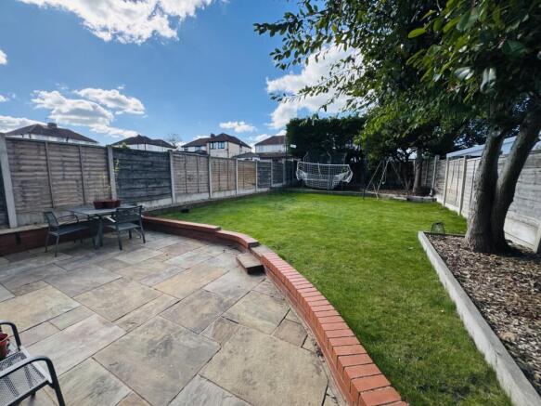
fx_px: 219
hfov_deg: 102.1
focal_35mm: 14
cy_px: 203
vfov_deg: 85.7
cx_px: 270
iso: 50
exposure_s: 1/1637
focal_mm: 2.22
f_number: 2.2
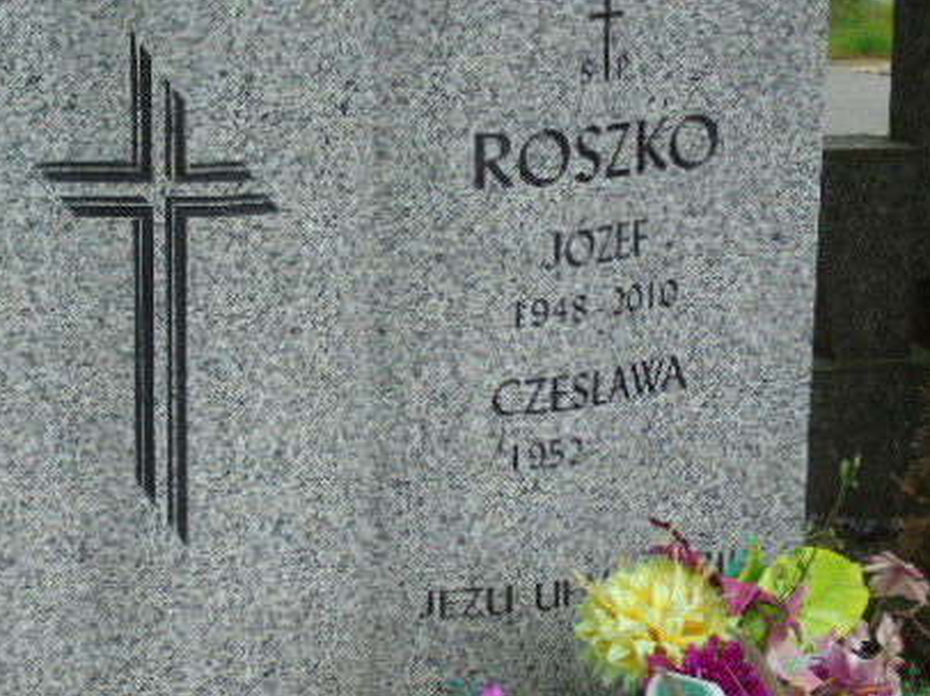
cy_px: 403
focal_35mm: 112
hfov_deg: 17.5
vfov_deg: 13.2
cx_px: 245
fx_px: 3007
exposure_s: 1/80
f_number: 4.7
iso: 80
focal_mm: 13
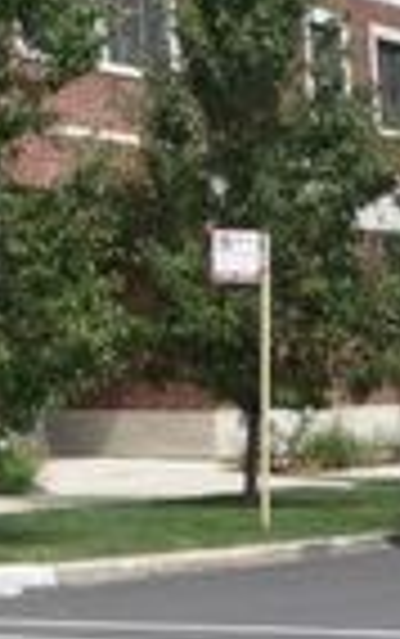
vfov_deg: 12.2
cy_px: -135
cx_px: -876
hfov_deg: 6.9
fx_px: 2907
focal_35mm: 167
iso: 100
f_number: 3.3
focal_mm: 4.7
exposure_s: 1/640
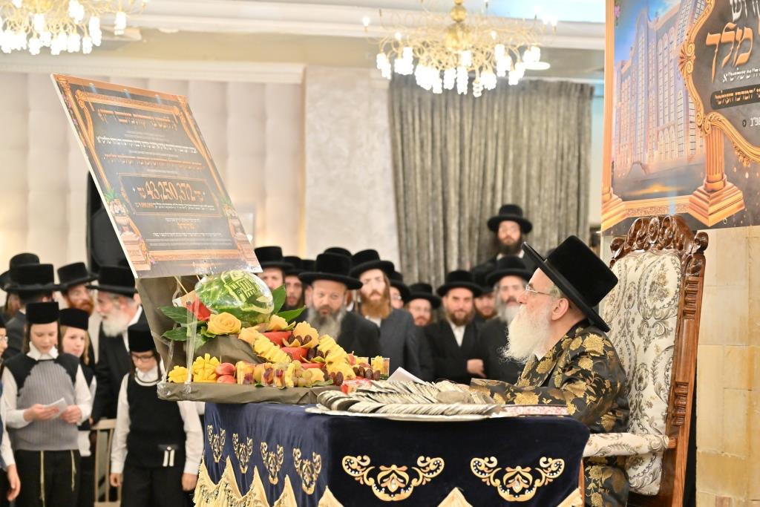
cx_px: 380
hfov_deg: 24.2
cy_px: 254
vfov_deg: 16.3
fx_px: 1773
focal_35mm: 84
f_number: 4
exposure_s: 1/160
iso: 2000
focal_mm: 84
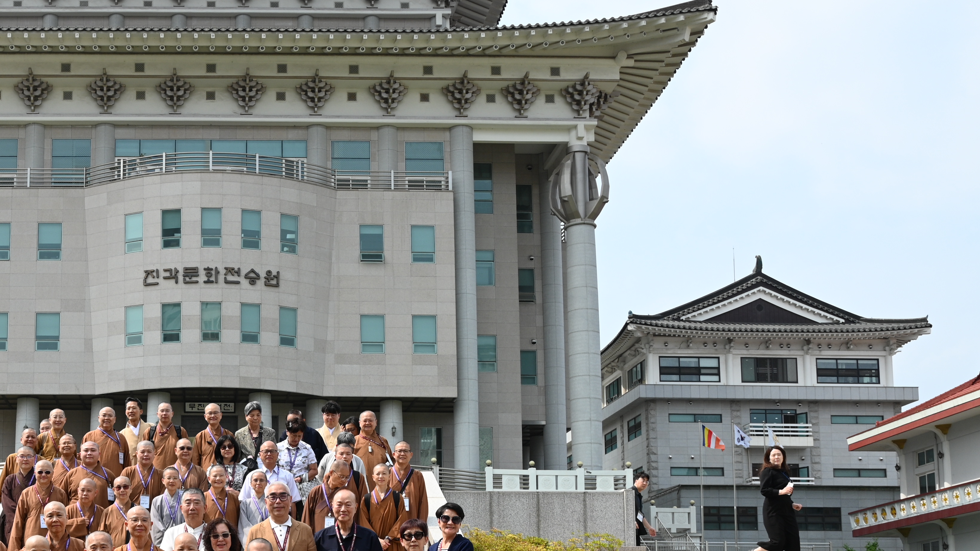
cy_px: 516
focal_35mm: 54
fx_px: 1403
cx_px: 196
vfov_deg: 21.6
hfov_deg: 37.1
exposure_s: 1/400
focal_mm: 28
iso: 200
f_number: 8
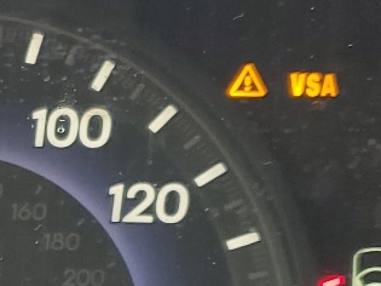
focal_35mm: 132
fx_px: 1452
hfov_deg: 14.4
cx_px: -98
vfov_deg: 11.0
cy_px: 350
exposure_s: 1/60.2
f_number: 1.5
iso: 68
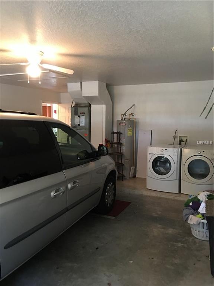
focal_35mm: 29
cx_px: 107
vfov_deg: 61.7
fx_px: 239
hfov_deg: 48.2
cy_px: 143
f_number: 2.2
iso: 80
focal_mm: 4.15
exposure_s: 1/4
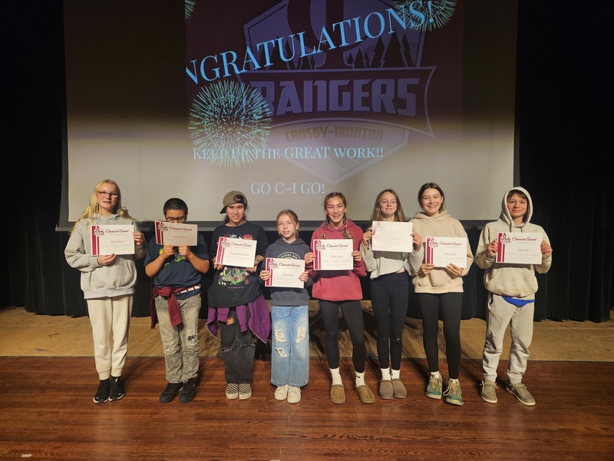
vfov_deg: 58.9
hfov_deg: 73.9
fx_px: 408
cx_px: 307
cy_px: 230
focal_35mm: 23
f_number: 1.8
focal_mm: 5.4
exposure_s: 1/89.1
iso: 32
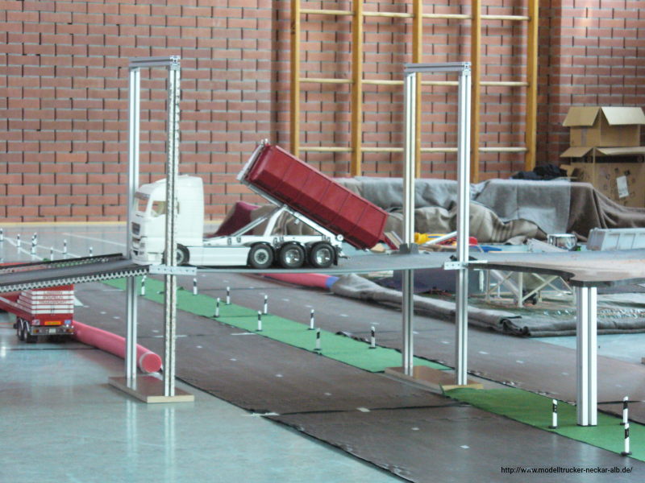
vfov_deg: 13.3
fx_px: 2068
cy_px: 242
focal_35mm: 111
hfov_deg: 17.7
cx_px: 322
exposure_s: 1/50
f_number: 3.6
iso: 400
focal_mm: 18.3
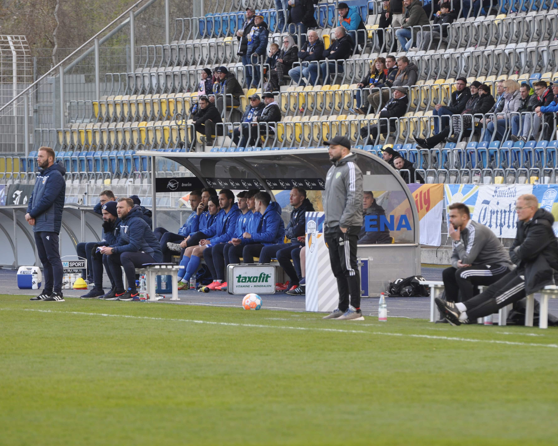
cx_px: 324
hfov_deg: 5.9
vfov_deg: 4.7
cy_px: 223
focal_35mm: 331
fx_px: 5459
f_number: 5.3
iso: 400
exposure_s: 1/100
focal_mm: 195
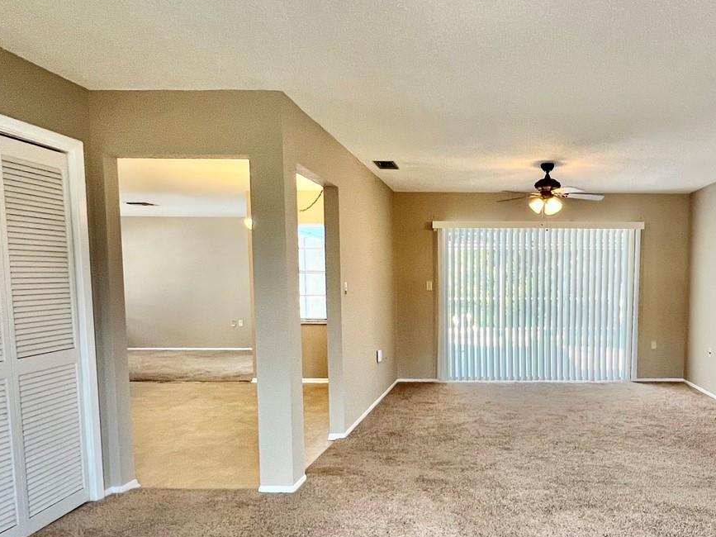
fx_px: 496
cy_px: 324
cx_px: 512
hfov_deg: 68.2
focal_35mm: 24
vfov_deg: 56.3
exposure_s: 1/120
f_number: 1.8
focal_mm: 1.57
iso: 160
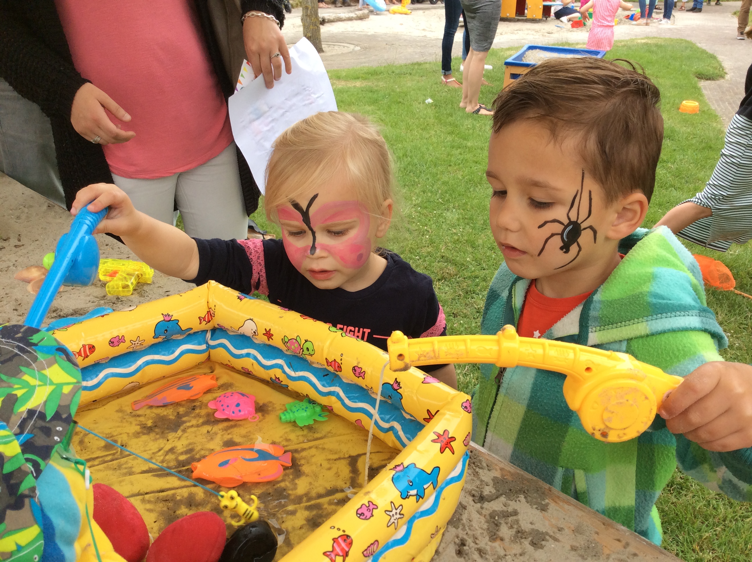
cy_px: 281
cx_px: 376
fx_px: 694
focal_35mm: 32
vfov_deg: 44.1
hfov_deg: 56.9
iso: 32
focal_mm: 3.3
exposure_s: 1/371
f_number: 2.4
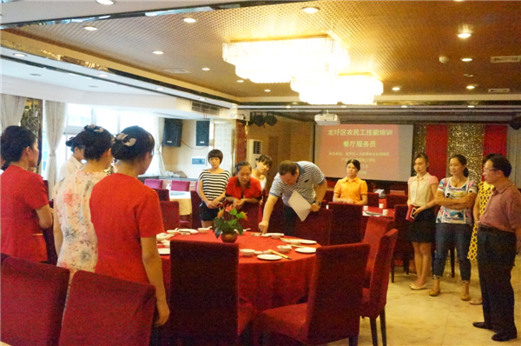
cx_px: 260
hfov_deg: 55.2
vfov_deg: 38.2
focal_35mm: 34
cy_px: 173
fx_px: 498
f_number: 7.1
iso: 25600
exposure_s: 1/500
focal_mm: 23
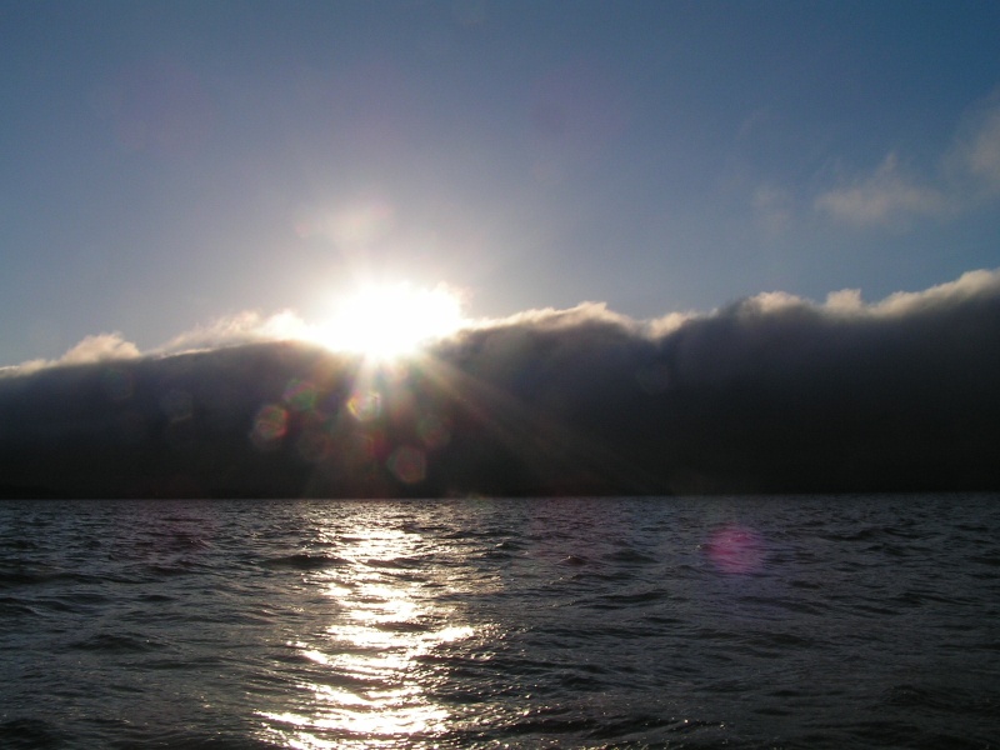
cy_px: 375
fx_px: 1098
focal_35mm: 38
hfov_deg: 49.0
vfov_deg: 37.7
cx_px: 500
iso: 50
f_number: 7.1
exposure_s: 1/1000
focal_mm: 6.3
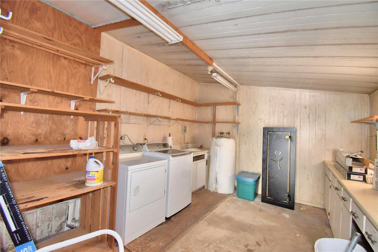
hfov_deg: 100.4
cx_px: 189
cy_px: 126
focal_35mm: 15
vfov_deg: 77.3
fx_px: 157
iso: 2000
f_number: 4.5
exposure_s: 1/30
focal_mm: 10
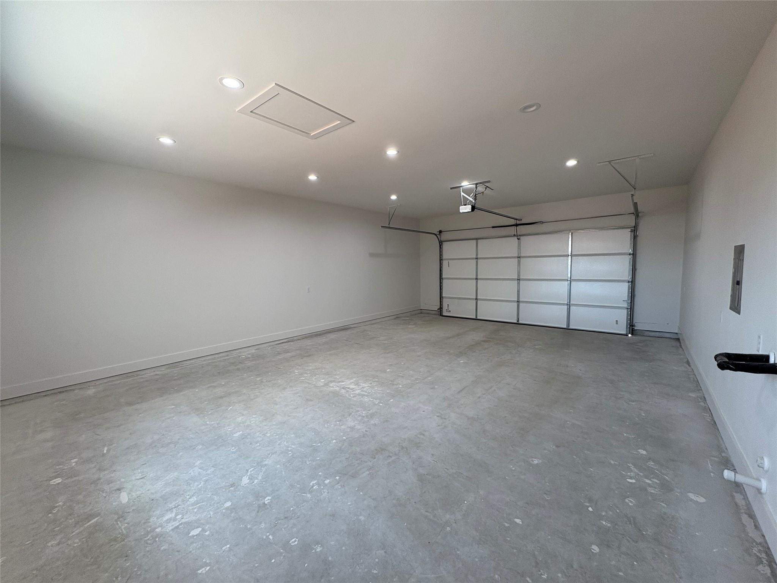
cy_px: 292
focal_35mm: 14
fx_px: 314
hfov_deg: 102.1
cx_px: 388
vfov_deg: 85.7
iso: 100
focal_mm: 2.22
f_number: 2.2
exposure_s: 1/99
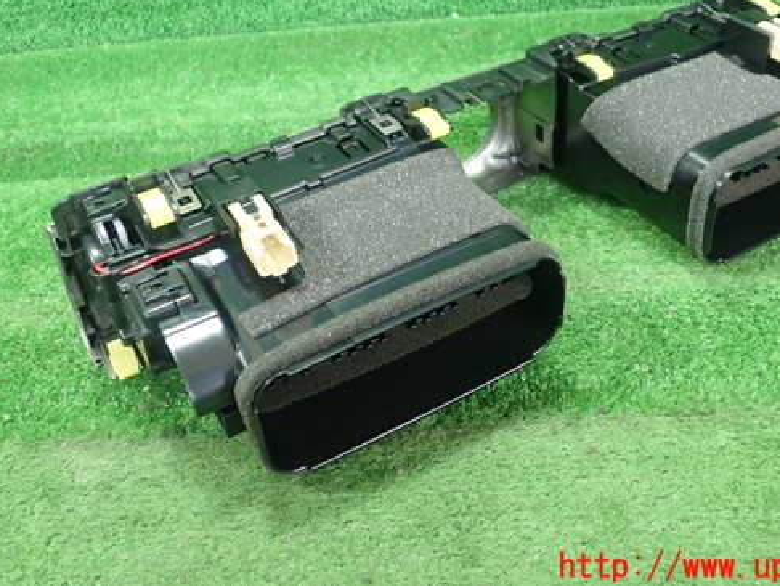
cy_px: 226
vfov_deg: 38.5
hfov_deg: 50.0
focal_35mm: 37
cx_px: 440
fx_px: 834
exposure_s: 1/125
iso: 500
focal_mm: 5.5
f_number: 2.3
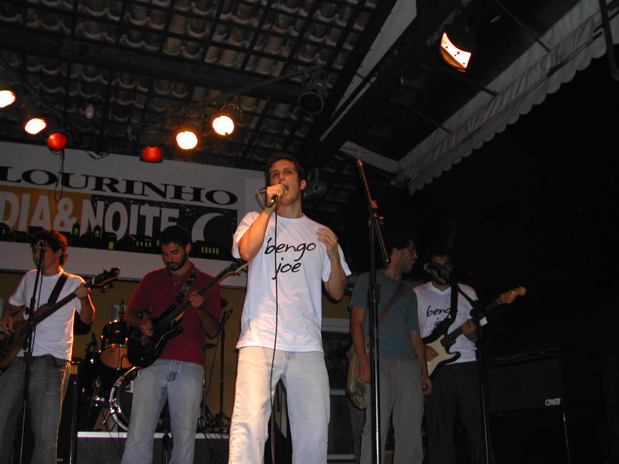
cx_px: 310
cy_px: 232
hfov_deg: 49.0
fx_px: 680
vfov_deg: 37.7
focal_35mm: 38
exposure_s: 1/60
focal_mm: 8
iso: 127
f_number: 2.8
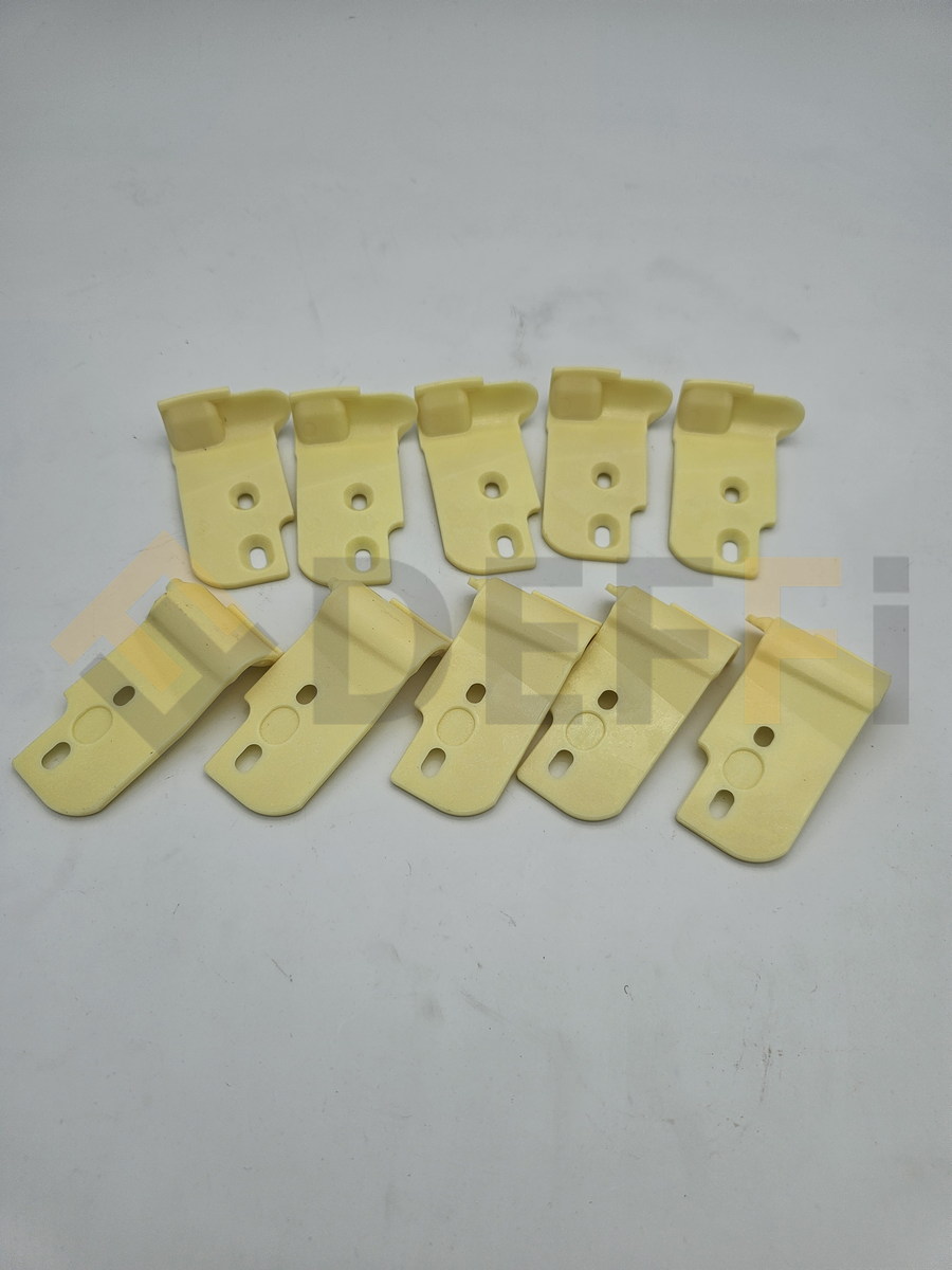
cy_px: 635
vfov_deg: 73.9
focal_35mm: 23
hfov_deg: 58.9
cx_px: 476
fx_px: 843
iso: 10
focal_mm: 6.3
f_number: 1.7
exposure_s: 1/596
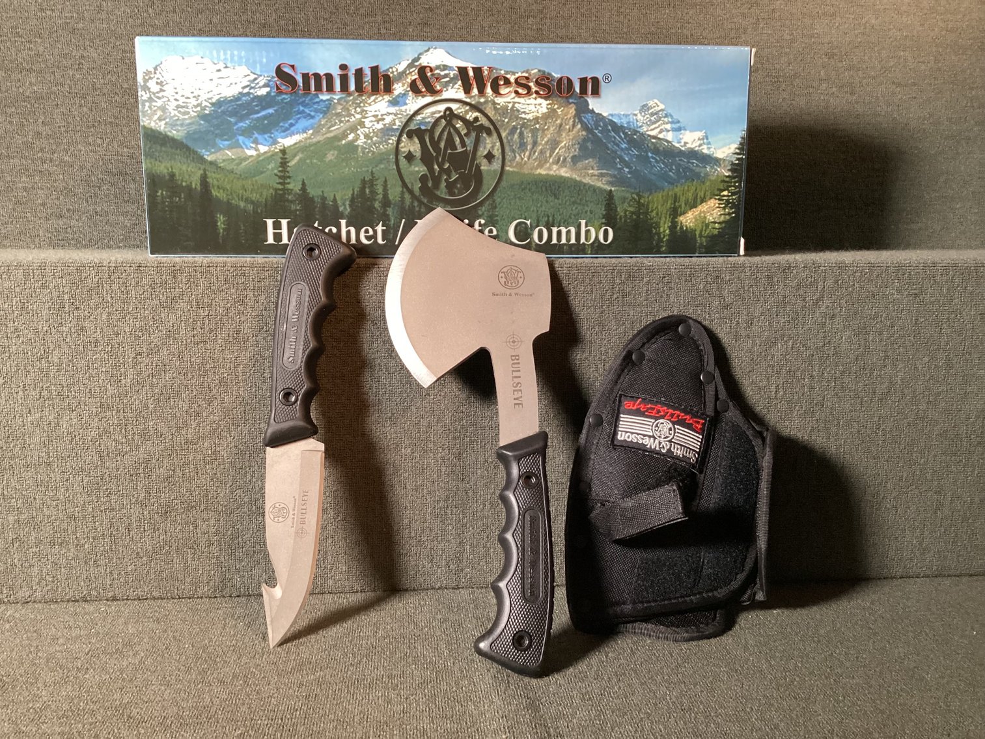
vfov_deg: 45.4
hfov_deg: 58.3
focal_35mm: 31
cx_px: 492
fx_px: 882
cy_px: 370
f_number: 2.4
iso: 400
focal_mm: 3.3
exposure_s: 1/50
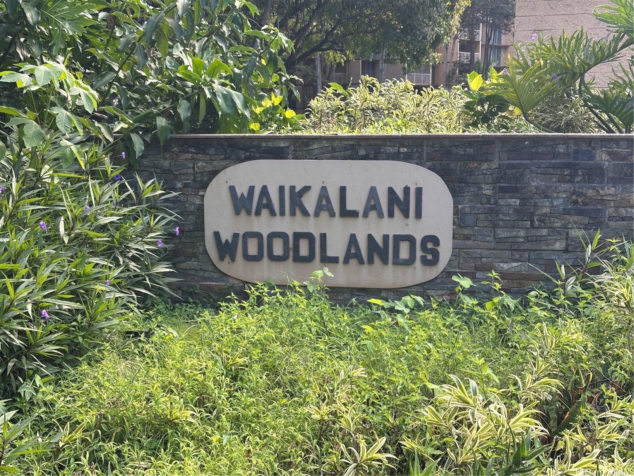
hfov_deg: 39.7
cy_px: 238
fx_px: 879
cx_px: 317
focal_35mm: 48
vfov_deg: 30.3
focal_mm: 6.86
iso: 50
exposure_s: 1/241
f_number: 1.78
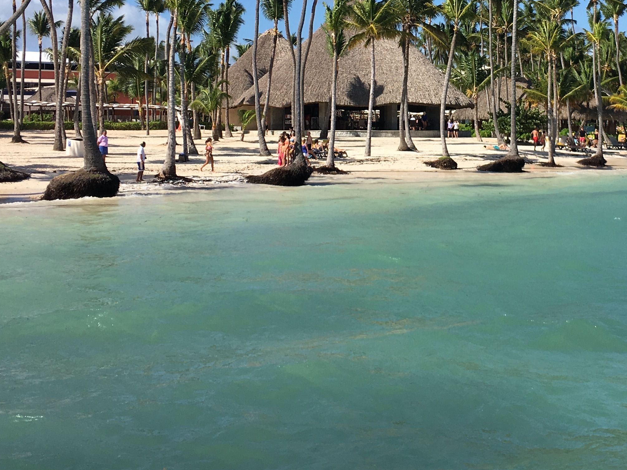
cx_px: 439
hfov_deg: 32.8
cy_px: 44
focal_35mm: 58
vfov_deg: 24.5
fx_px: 1051
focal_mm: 4.15
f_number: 2.2
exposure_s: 1/1832
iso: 25
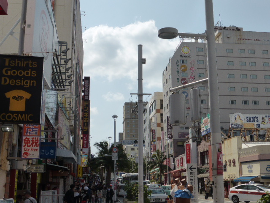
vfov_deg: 31.5
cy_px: 102
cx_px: 135
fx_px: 359
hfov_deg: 41.2
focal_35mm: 46
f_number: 4.1
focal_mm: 7.9
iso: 160
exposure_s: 1/2000
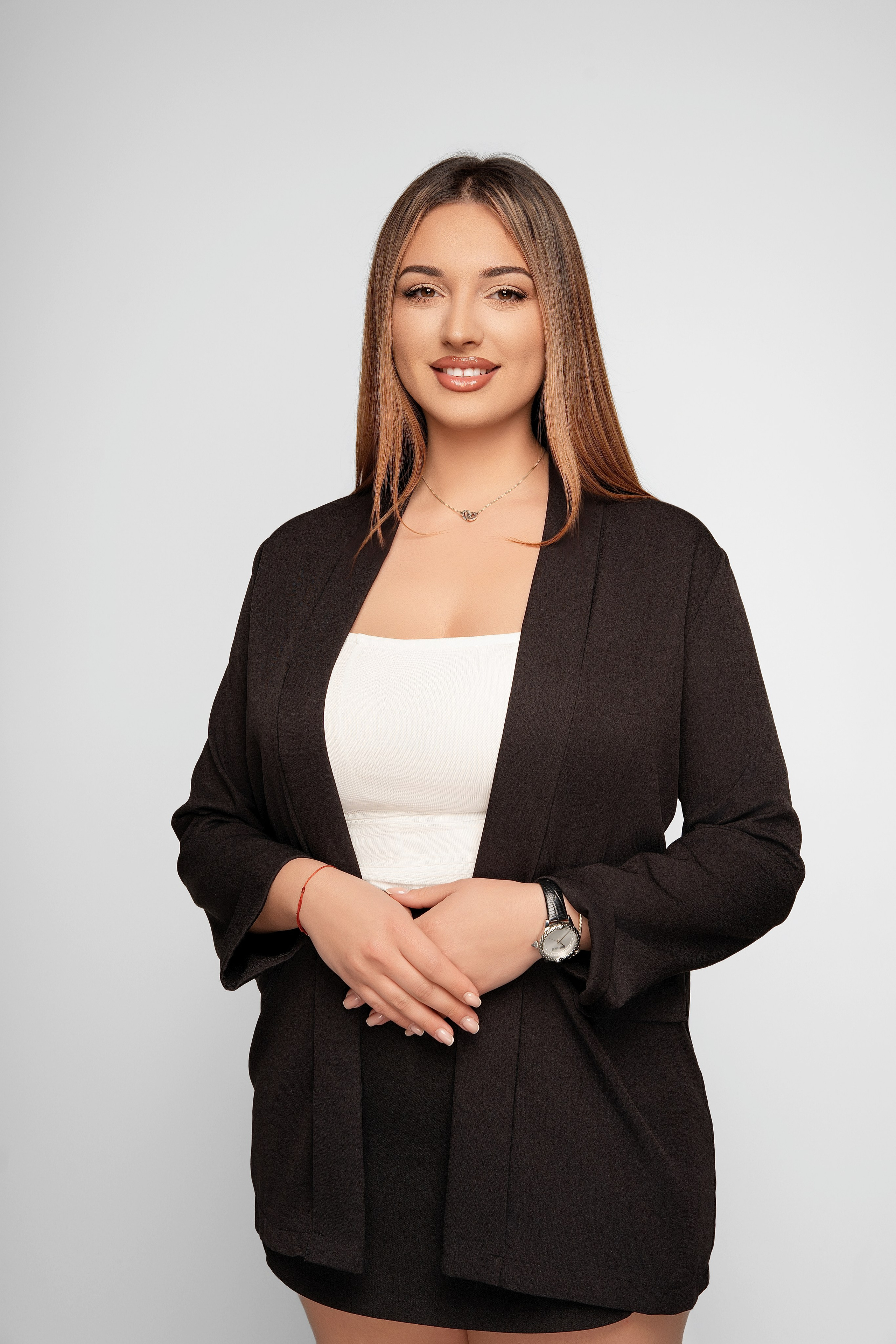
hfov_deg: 28.5
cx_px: 448
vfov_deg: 41.8
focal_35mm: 47
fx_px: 1762
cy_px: 672
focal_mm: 47.2
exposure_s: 1/160
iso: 250
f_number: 8
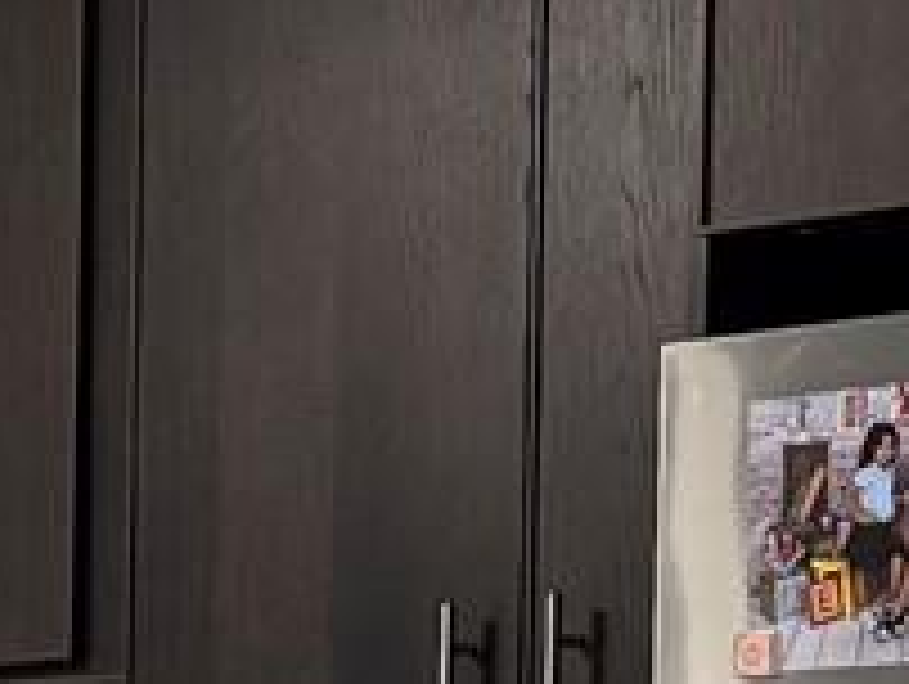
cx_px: -1179
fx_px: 4995
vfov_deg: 7.4
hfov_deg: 9.4
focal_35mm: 190
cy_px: 1534
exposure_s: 1/120
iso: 320
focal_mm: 6.76
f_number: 1.78
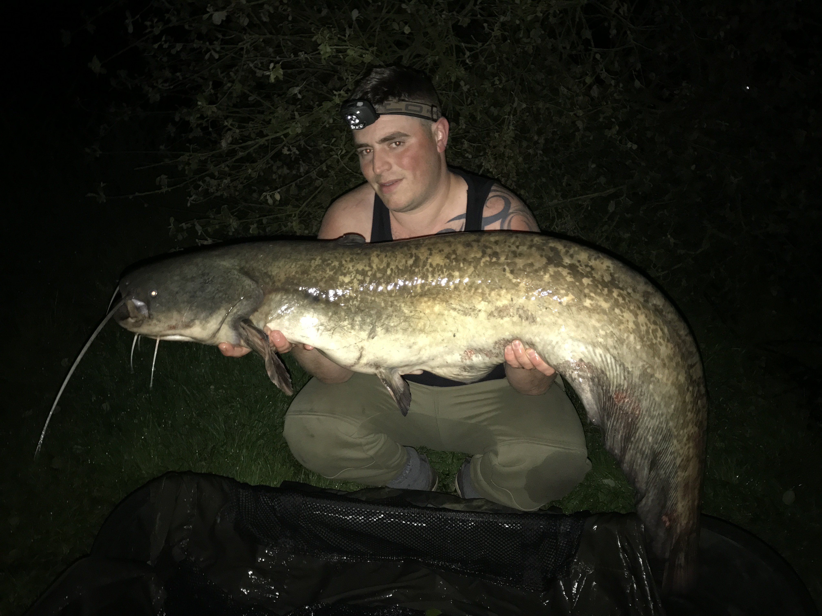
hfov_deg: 63.4
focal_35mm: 28
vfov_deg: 49.7
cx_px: 411
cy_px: 308
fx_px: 665
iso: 100
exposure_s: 1/17
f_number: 1.8
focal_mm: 3.99
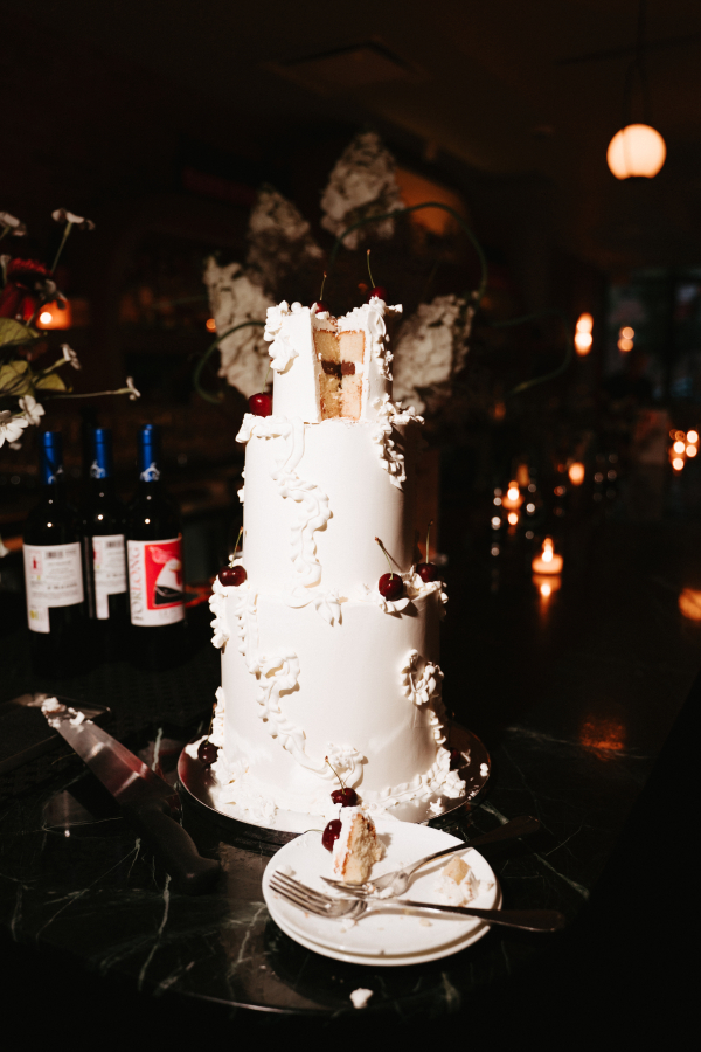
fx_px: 905
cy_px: 526
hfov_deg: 42.3
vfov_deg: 60.3
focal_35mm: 31
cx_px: 350
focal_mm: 31
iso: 400
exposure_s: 1/125
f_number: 2.8
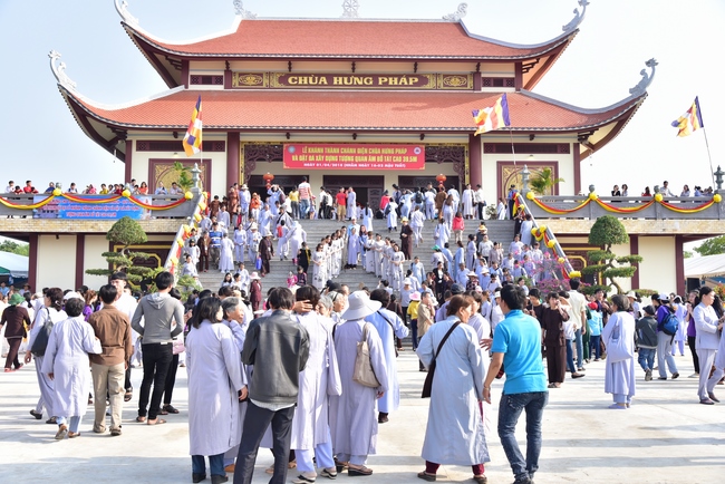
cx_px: 362
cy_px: 242
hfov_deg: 50.7
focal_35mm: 38
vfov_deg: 35.1
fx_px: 766
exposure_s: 1/250
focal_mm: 38
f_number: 6.3
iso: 200
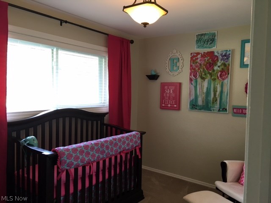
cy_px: 102
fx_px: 227
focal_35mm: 29
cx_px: 136
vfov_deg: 48.2
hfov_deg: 61.7
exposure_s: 1/30
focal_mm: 4.15
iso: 100
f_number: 2.2
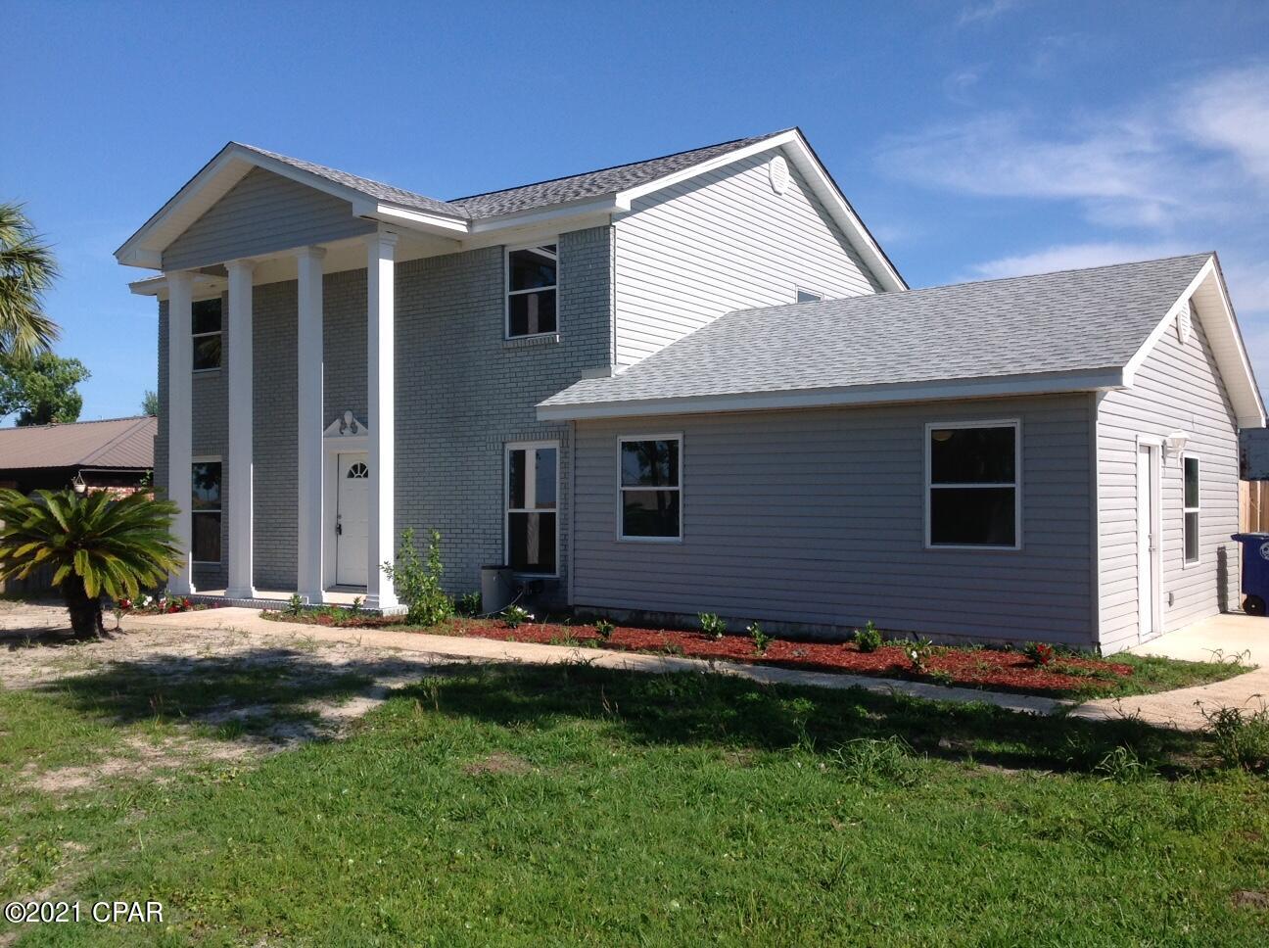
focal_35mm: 35
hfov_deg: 52.7
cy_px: 474
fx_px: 1281
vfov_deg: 40.6
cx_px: 634
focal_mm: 4.28
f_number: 2.4
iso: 50
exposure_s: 1/1779
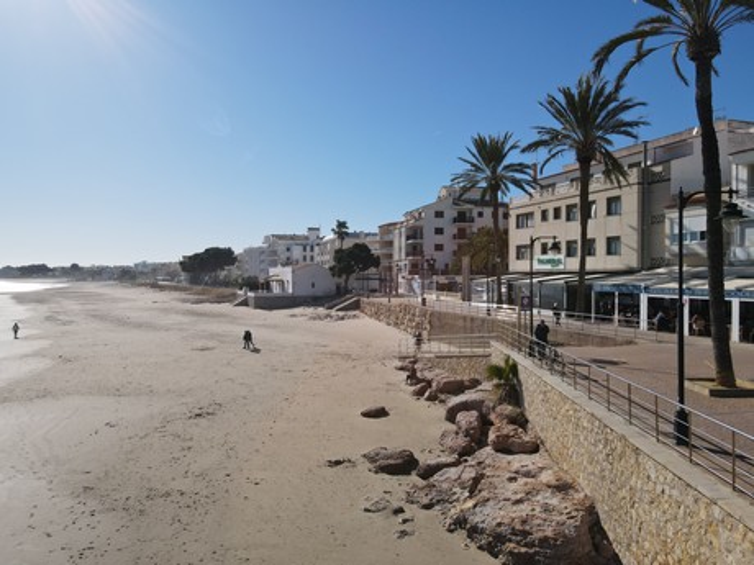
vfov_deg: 56.8
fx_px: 523
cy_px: 282
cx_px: 377
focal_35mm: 24
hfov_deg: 71.6
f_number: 2.8
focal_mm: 4.5
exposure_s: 1/1250
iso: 100
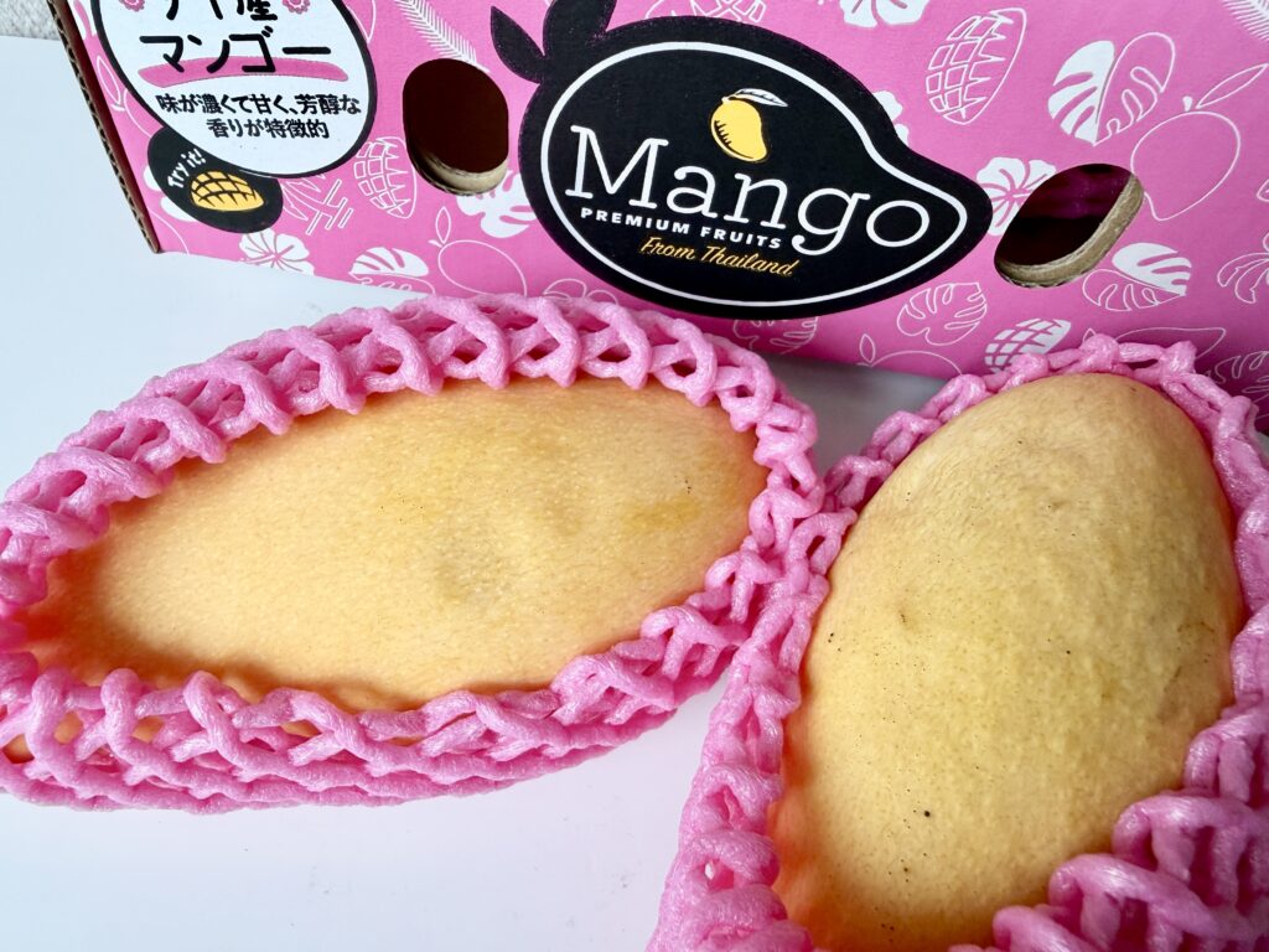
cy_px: 476
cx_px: 634
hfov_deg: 71.6
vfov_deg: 56.8
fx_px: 880
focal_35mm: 24
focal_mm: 2.22
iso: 160
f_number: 2.2
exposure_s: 1/121
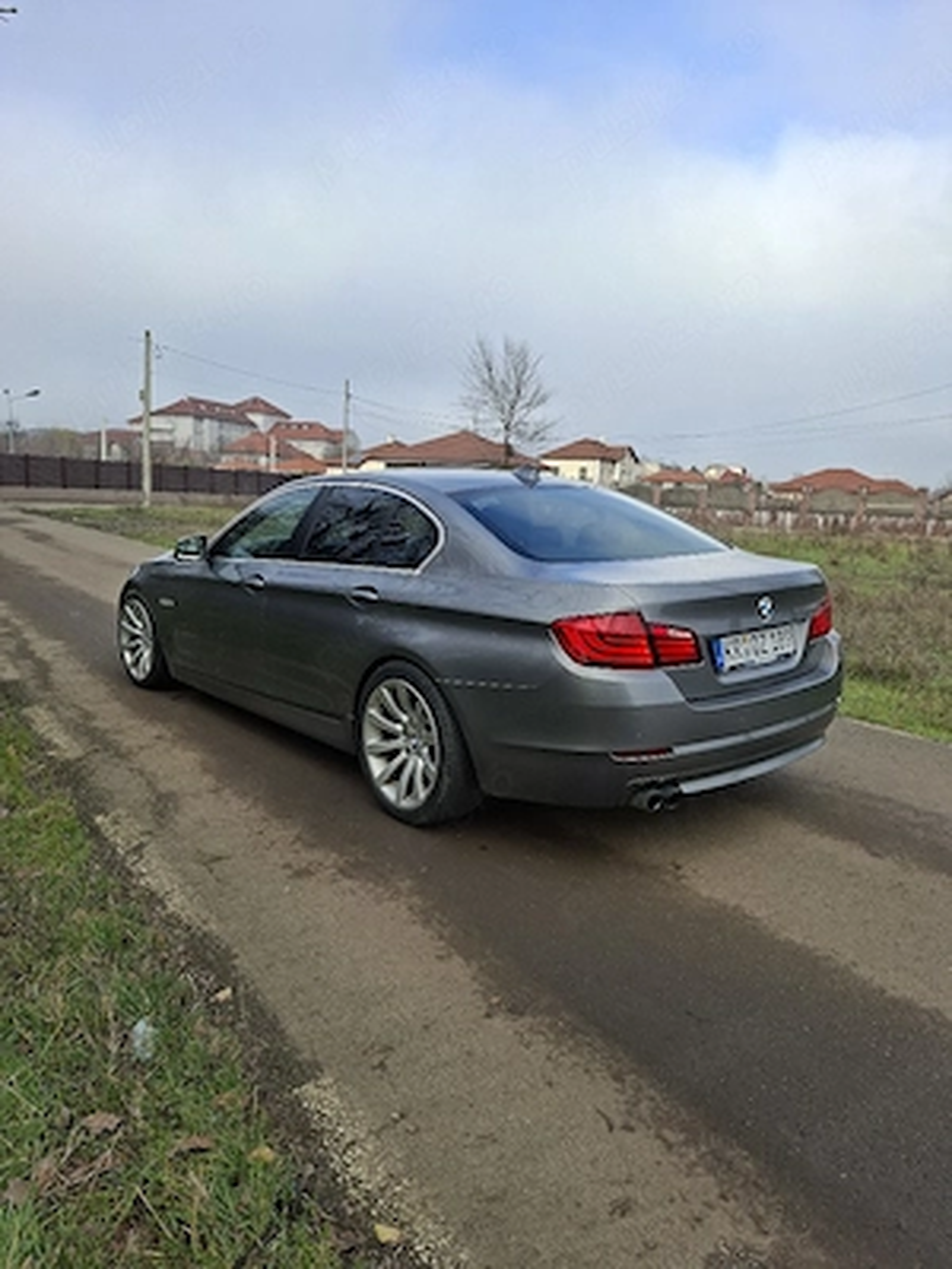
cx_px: 476
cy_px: 634
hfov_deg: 58.9
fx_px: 843
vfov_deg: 73.9
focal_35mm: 23
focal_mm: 5.54
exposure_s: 1/1111
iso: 50
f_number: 1.8
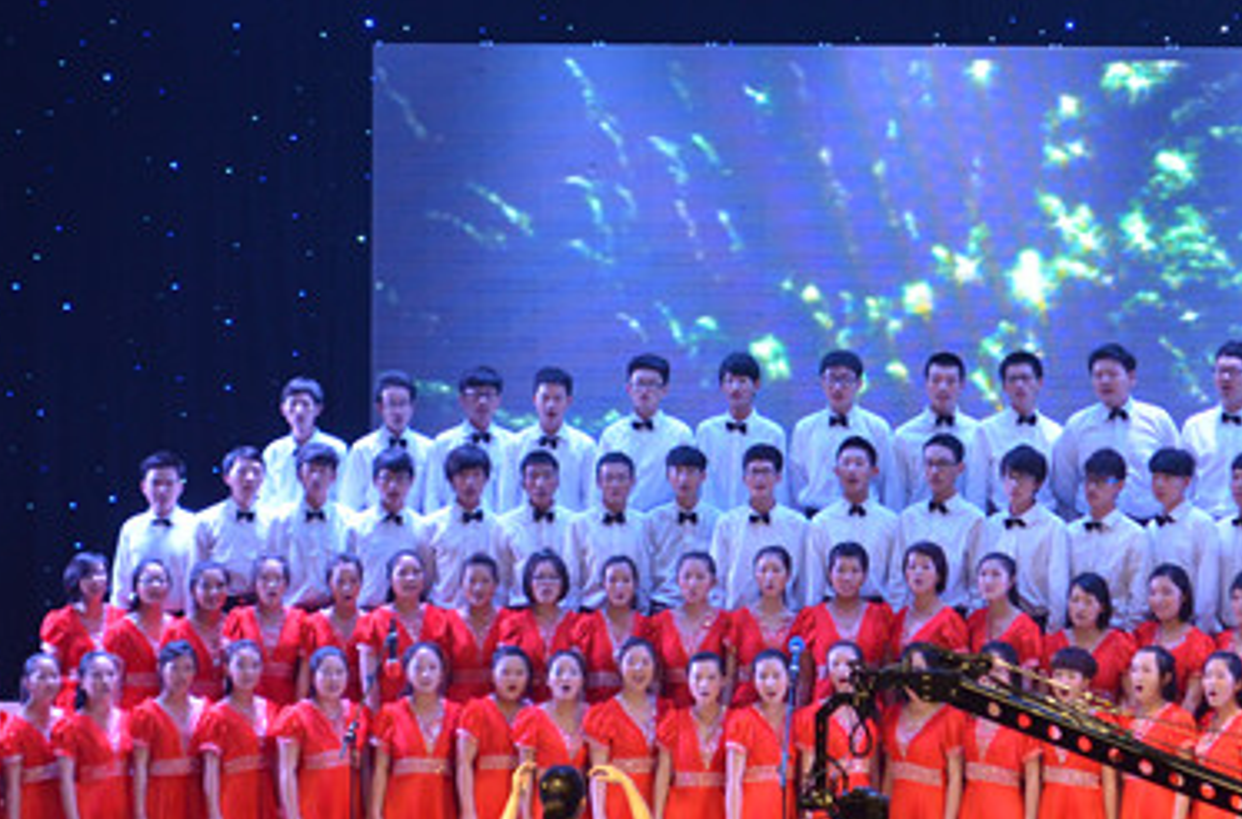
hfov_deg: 11.6
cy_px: 238
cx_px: 932
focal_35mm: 177
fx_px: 6088
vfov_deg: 7.7
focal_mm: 55
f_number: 5.6
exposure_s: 1/40
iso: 800
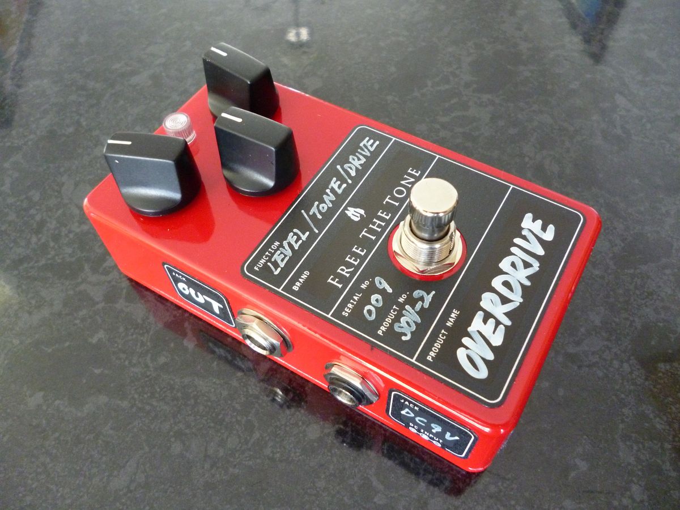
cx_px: 340
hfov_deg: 63.4
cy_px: 255
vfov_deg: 49.7
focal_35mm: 28
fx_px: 550
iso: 640
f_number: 3.1
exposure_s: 1/8
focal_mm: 5
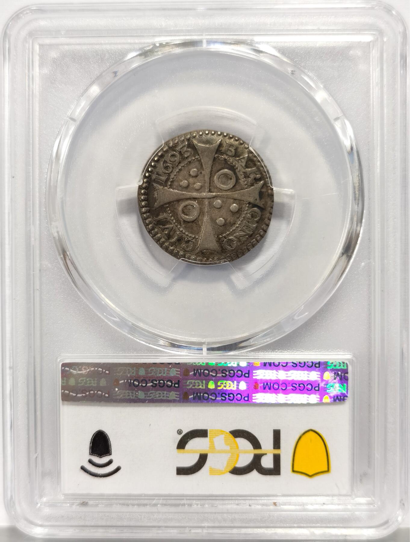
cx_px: 205
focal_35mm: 54
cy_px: 271
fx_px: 848
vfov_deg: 35.4
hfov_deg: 27.2
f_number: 16
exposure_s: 1/100
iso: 125
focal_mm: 5.56
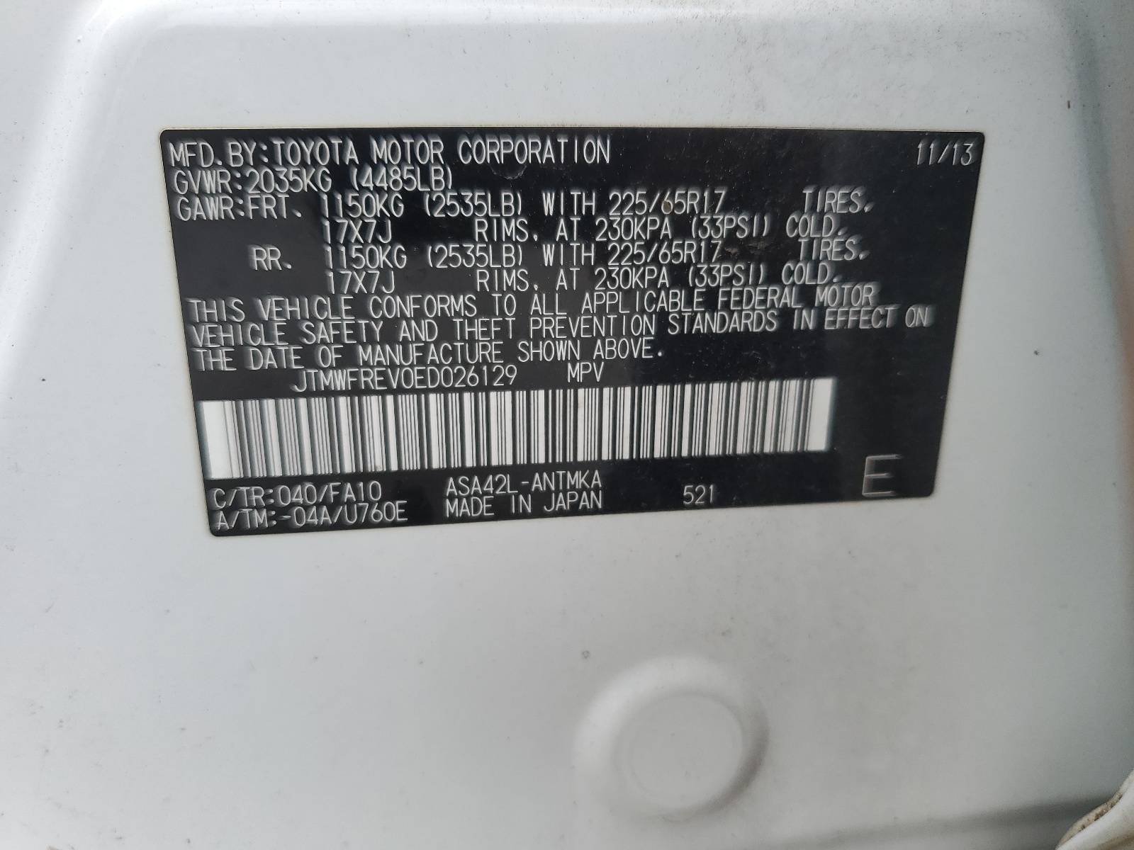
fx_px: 852
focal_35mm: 26
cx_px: 567
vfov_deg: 53.1
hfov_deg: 67.3
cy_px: 425
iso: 50
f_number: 1.5
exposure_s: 1/909
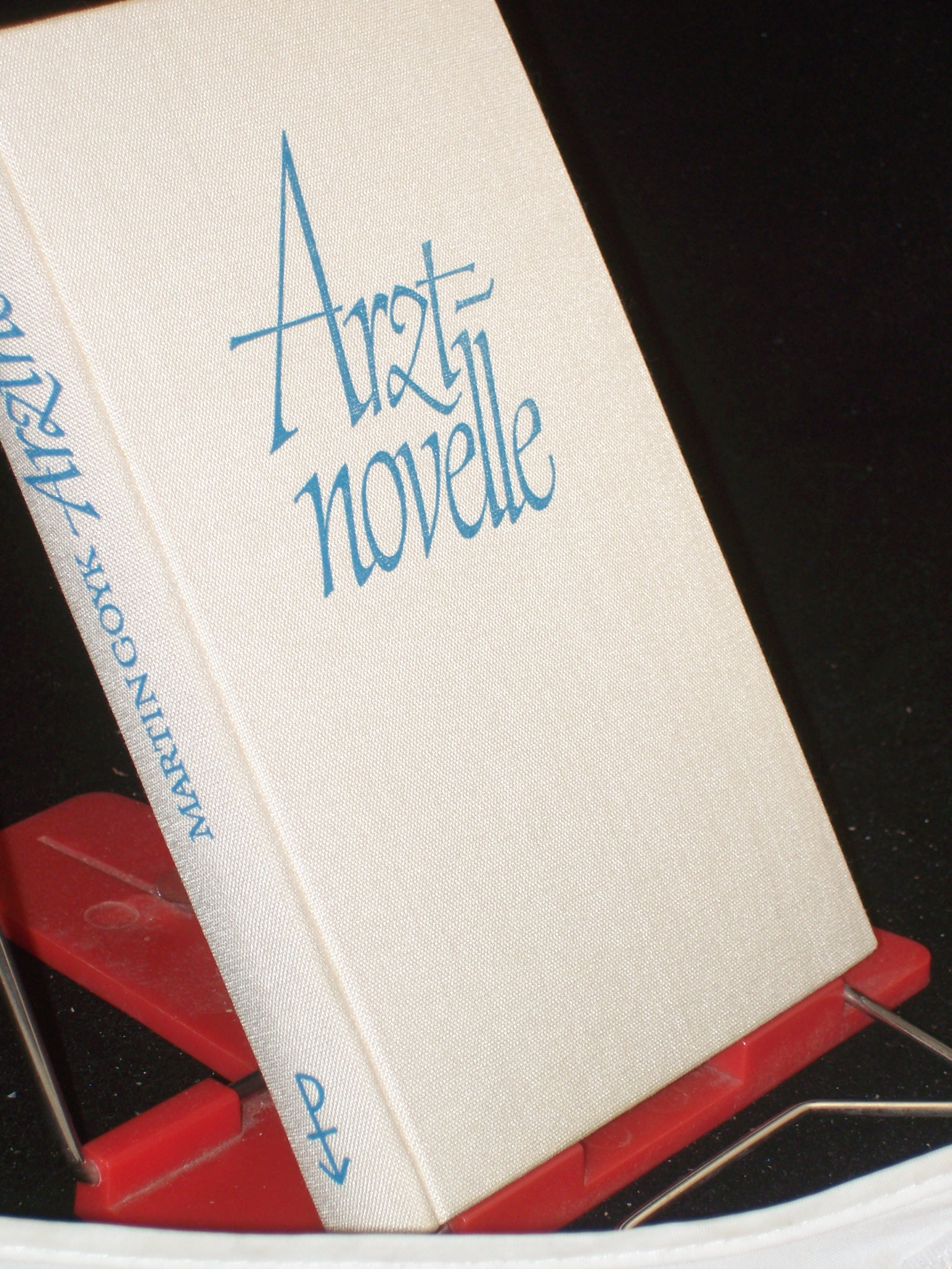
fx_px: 3740
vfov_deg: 19.3
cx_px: 476
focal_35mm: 102
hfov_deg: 14.5
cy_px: 634
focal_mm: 16.8
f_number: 4.6
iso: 80
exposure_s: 1/100
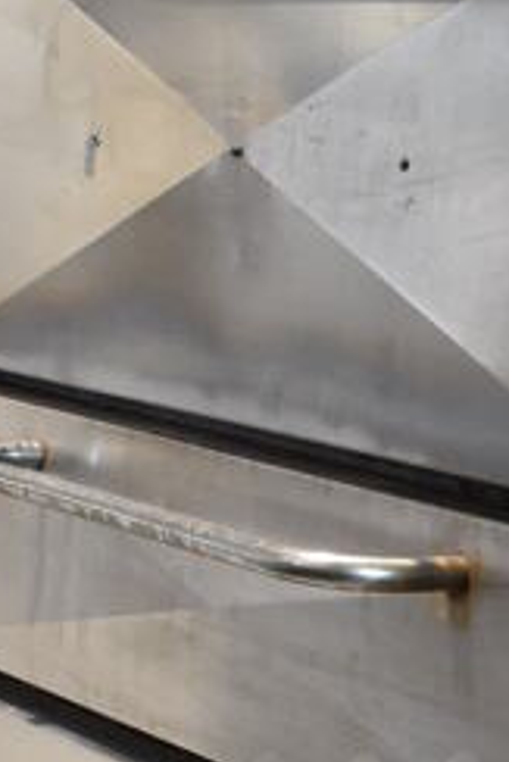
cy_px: 898
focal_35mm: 101
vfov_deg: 19.1
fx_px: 2139
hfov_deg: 13.4
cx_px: 462
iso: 2000
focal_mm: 18
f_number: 3.5
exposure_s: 1/125
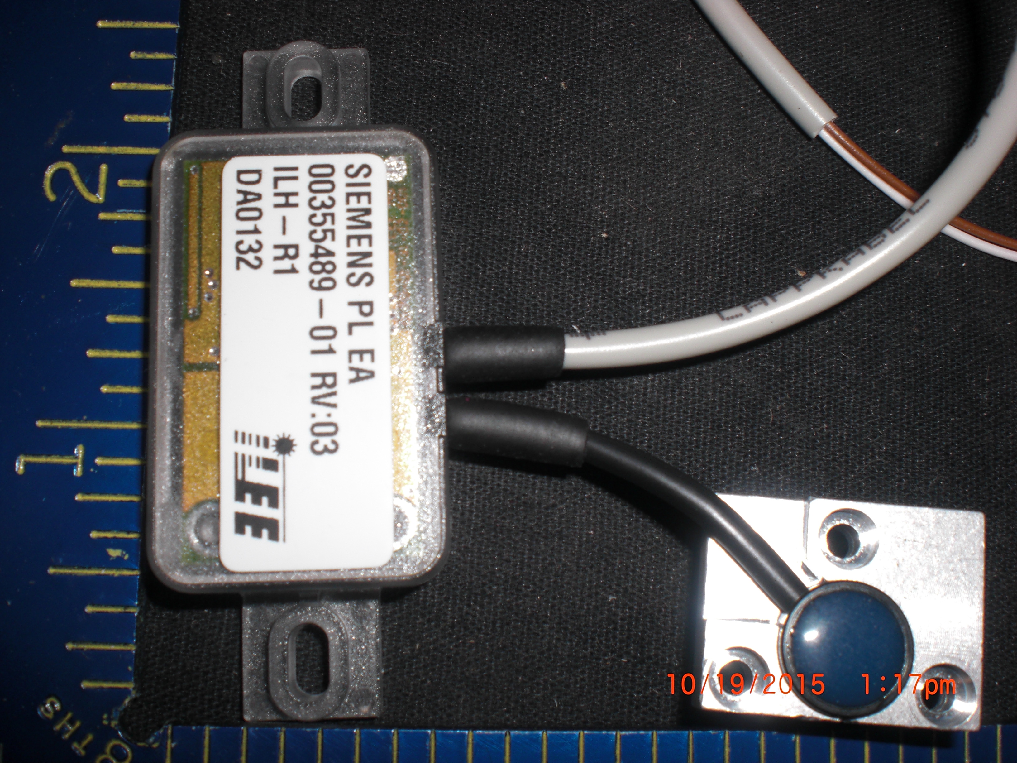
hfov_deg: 49.0
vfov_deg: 37.7
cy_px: 382
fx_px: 1116
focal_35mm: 38
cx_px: 508
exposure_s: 1/60
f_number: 5.6
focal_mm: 6.3
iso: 64
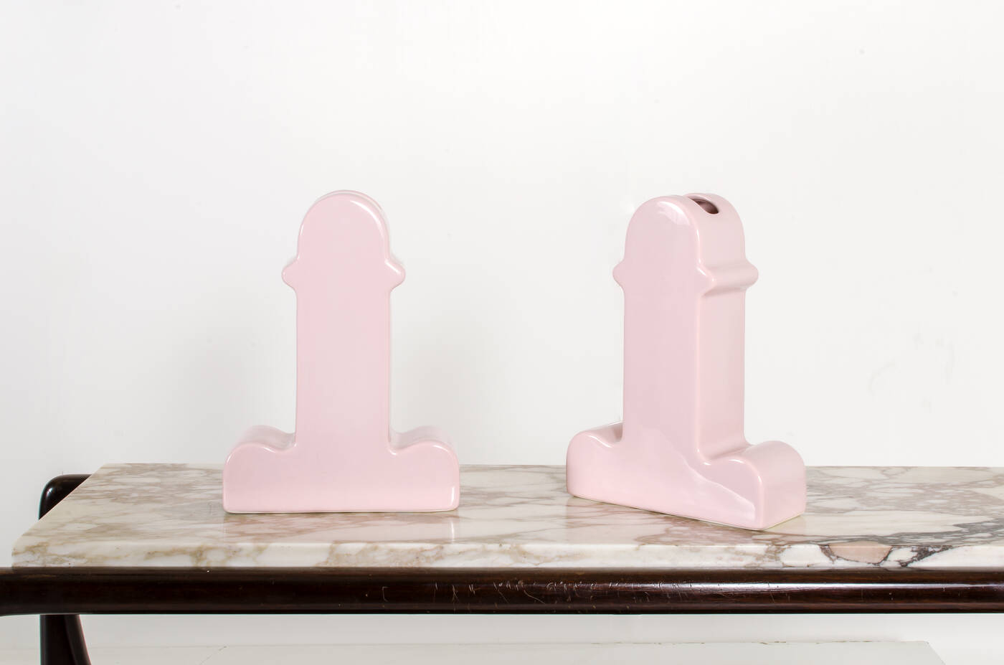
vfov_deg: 25.6
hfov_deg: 37.9
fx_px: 1461
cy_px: 332
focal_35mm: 52
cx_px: 502
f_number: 18
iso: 125
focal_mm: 35
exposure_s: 1/160
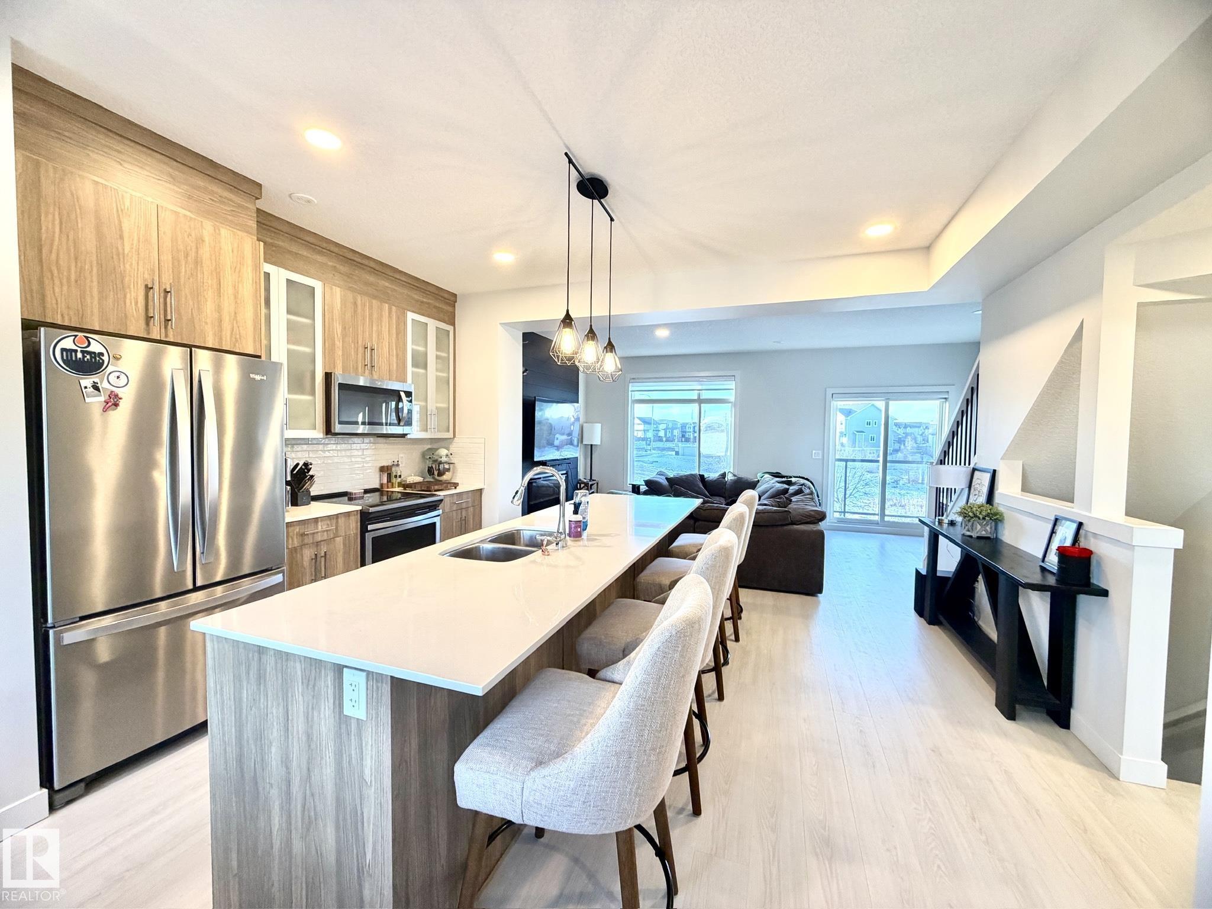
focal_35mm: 14
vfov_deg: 85.7
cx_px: 606
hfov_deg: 102.1
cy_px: 454
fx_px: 490
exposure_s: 1/60
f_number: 2.2
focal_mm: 2.22
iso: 320
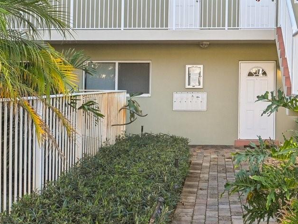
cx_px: 201
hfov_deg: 42.3
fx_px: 379
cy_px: -11
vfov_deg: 30.1
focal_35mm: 44
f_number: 8
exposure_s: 1/60
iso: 100
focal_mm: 14
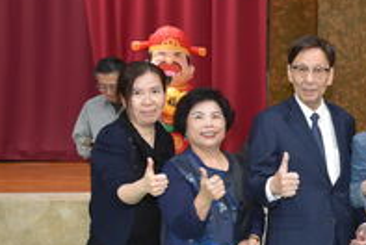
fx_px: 682
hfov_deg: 28.8
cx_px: 333
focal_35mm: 67
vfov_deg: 20.3
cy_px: 175
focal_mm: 22
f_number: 3.2
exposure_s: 1/60
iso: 800
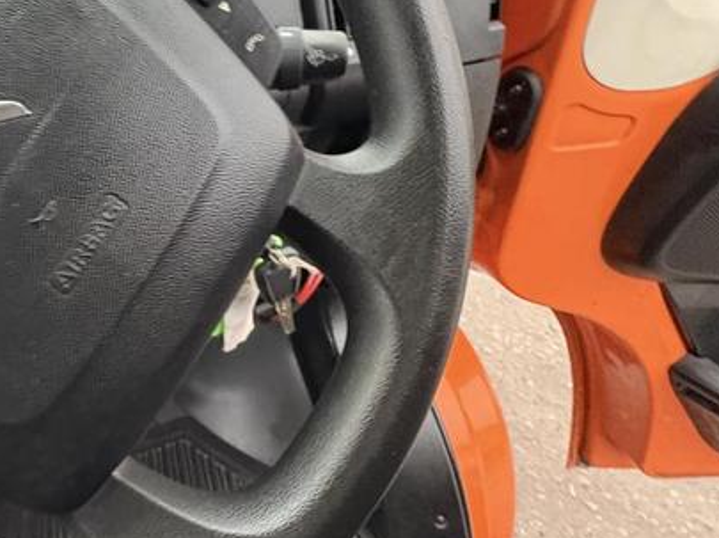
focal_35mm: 31
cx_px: 48
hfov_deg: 50.5
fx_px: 643
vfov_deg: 44.9
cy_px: 192
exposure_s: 1/42
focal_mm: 2.22
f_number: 2.2
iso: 800
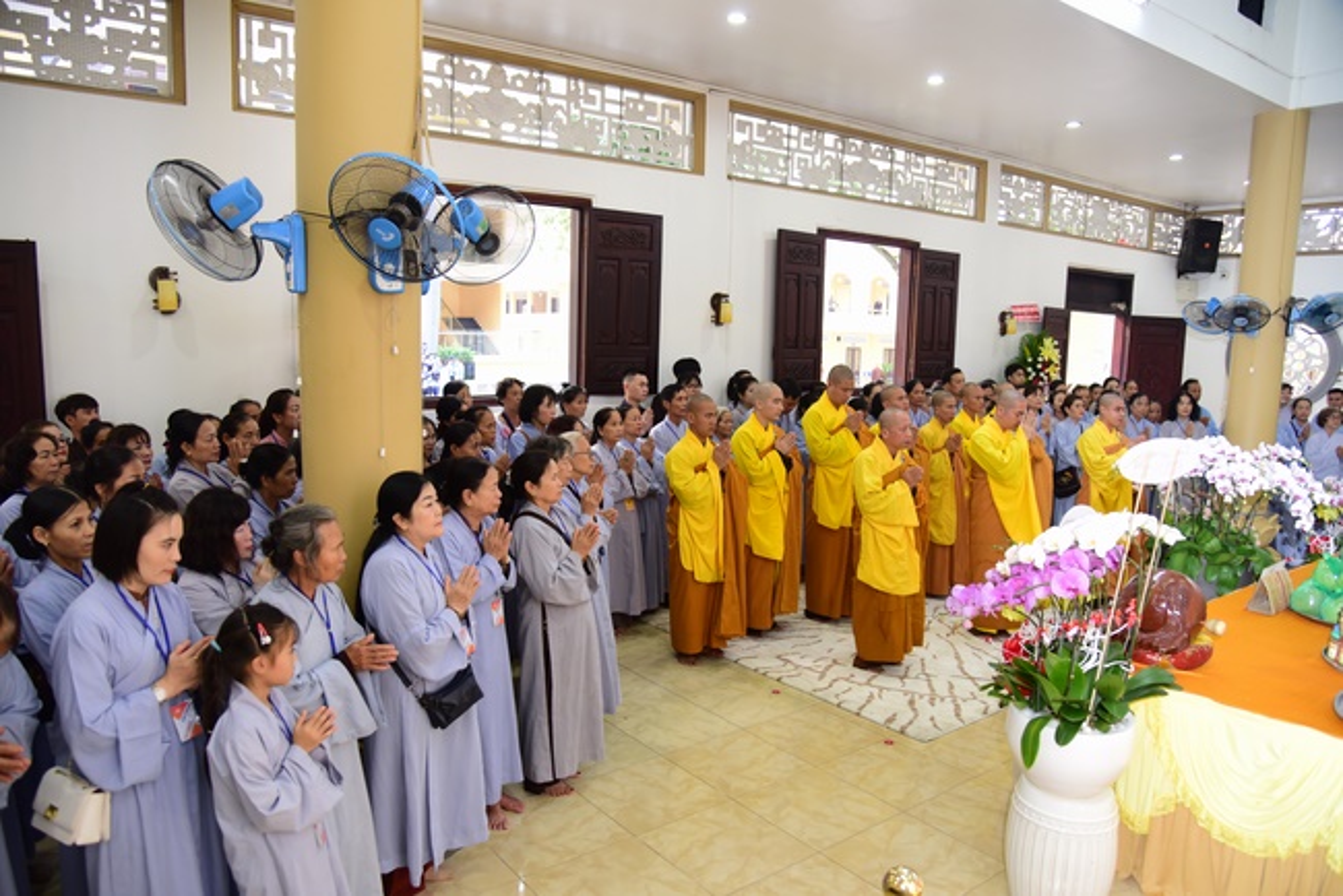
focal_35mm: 24
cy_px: 448
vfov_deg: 53.2
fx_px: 896
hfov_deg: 73.7
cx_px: 672
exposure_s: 1/40
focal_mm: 24
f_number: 4
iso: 1000
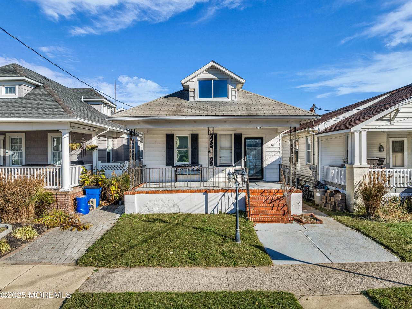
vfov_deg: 56.8
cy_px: 154
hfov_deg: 71.6
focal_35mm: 24
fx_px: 285
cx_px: 206
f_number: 2.8
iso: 130
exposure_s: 1/2500
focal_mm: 12.29
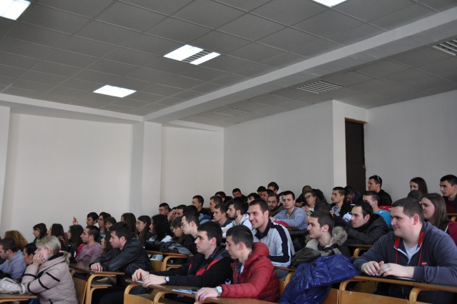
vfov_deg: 35.4
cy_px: 152
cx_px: 228
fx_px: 475
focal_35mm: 38
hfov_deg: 51.3
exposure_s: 1/25
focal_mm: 25
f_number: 5
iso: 400
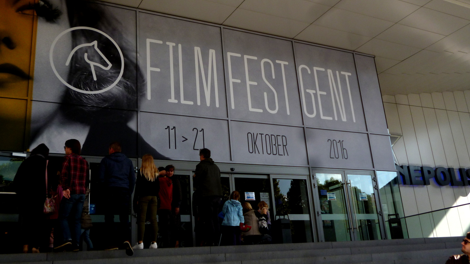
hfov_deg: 50.5
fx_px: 498
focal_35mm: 40
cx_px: 235
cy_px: 101
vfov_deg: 29.6
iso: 100
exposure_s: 1/400
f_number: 3.5
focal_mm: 6.4
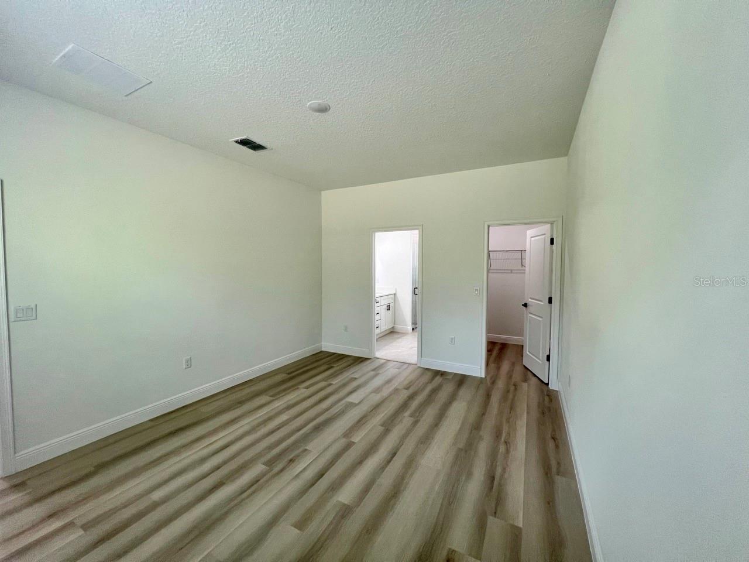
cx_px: 374
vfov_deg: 89.9
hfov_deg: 106.2
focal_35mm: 13
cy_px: 281
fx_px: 281
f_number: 1.8
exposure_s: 1/120
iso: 160
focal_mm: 1.57
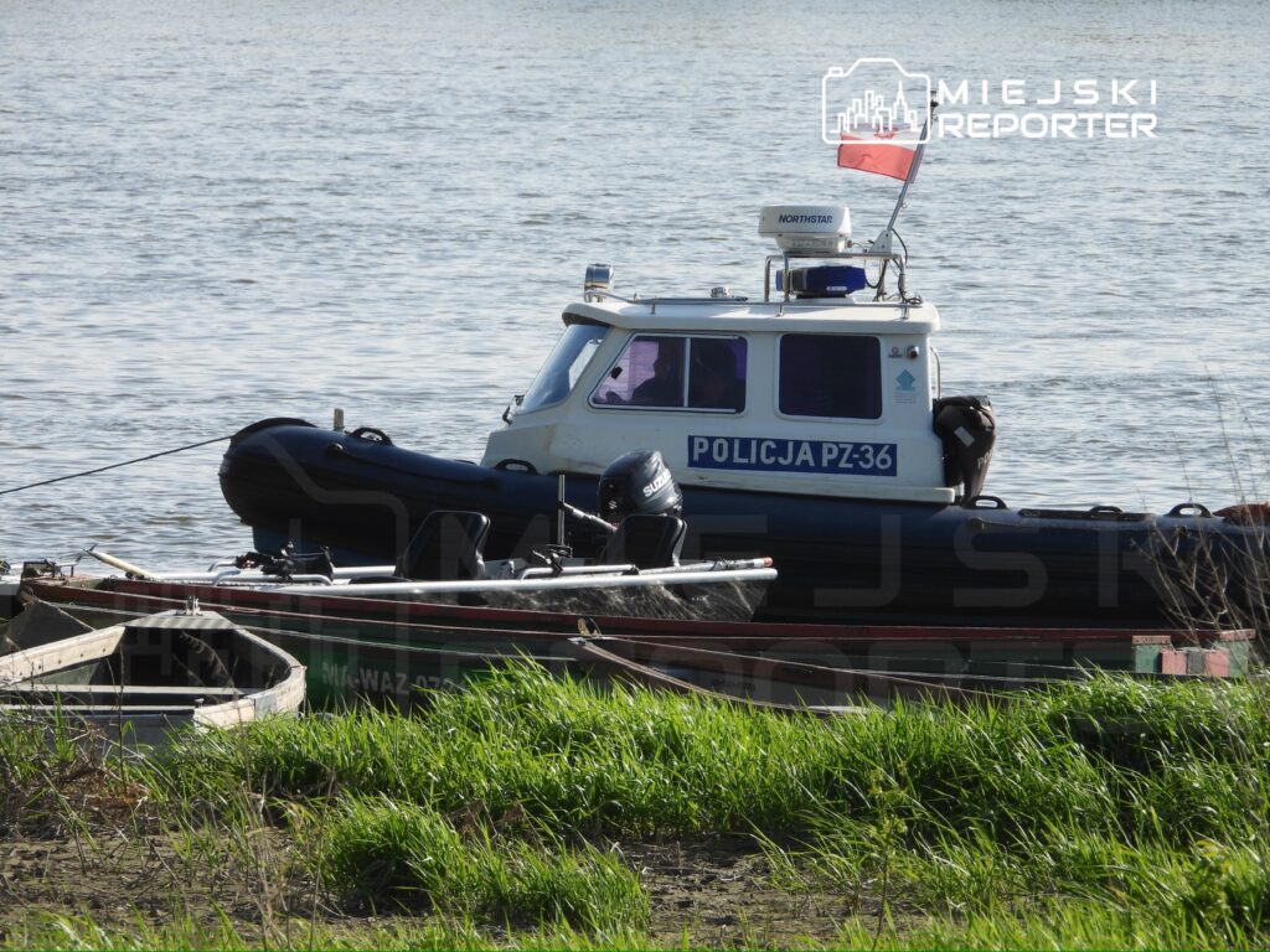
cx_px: 635
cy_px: 476
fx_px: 20802
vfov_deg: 2.6
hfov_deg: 3.5
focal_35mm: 567
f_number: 5
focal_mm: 102
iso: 100
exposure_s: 1/500
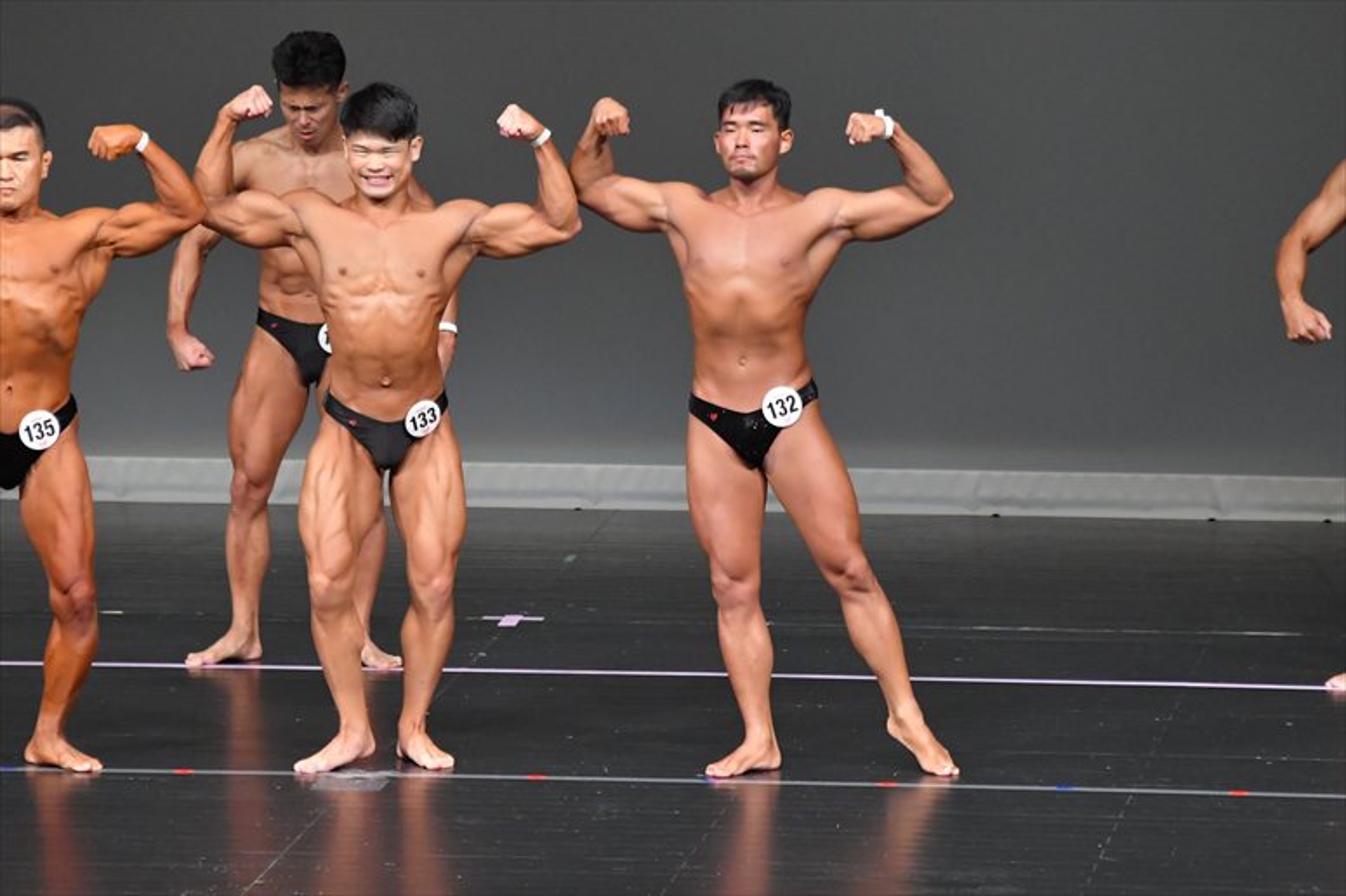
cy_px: 448
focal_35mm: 300
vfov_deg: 4.6
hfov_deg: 6.9
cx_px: 673
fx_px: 11211
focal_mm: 200
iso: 5000
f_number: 5.6
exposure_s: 1/400
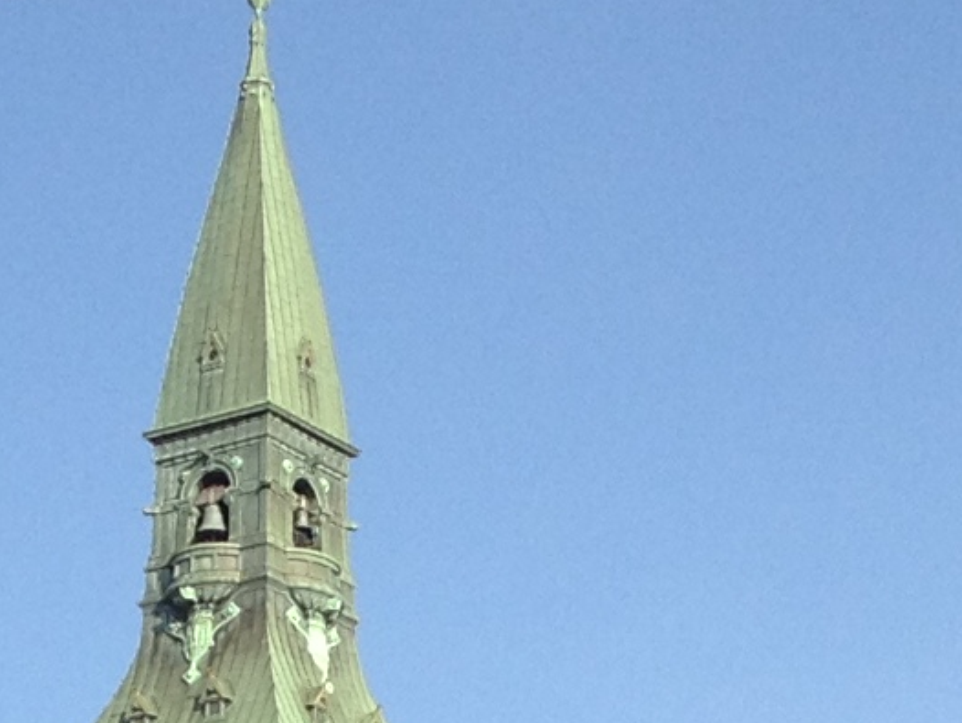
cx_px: 421
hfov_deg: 9.1
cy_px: 1991
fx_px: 6033
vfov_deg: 6.4
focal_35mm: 217
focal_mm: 4.28
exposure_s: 1/935
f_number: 2.4
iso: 64
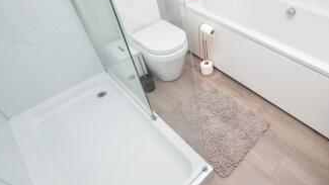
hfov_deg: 75.3
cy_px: 63
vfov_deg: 48.8
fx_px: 201
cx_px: 229
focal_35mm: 23
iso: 100
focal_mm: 10
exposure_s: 1/30
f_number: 3.5
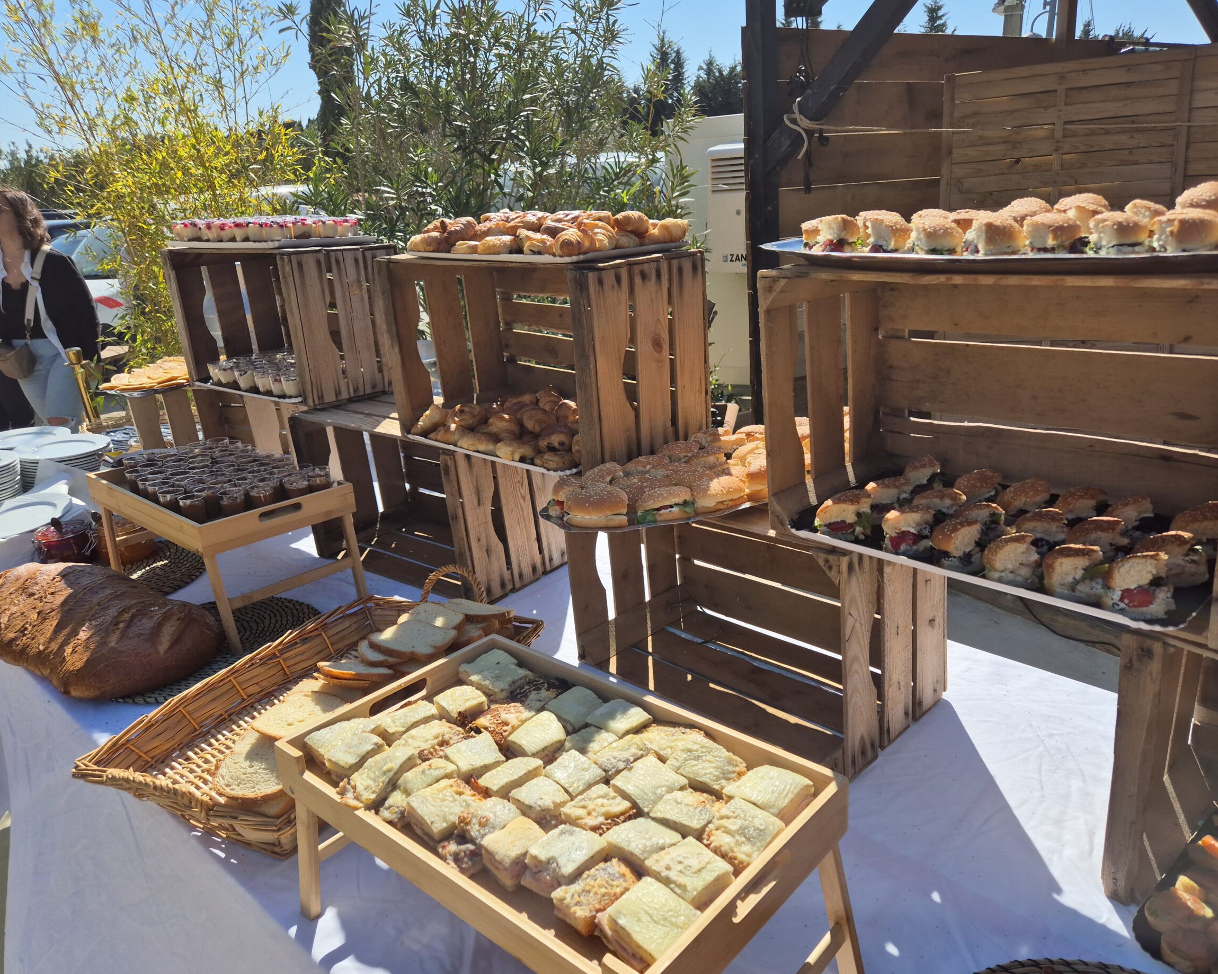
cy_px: 498
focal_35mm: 25
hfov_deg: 67.9
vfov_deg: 56.8
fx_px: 901
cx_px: 667
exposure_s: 1/2136
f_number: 1.8
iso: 25
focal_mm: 5.4
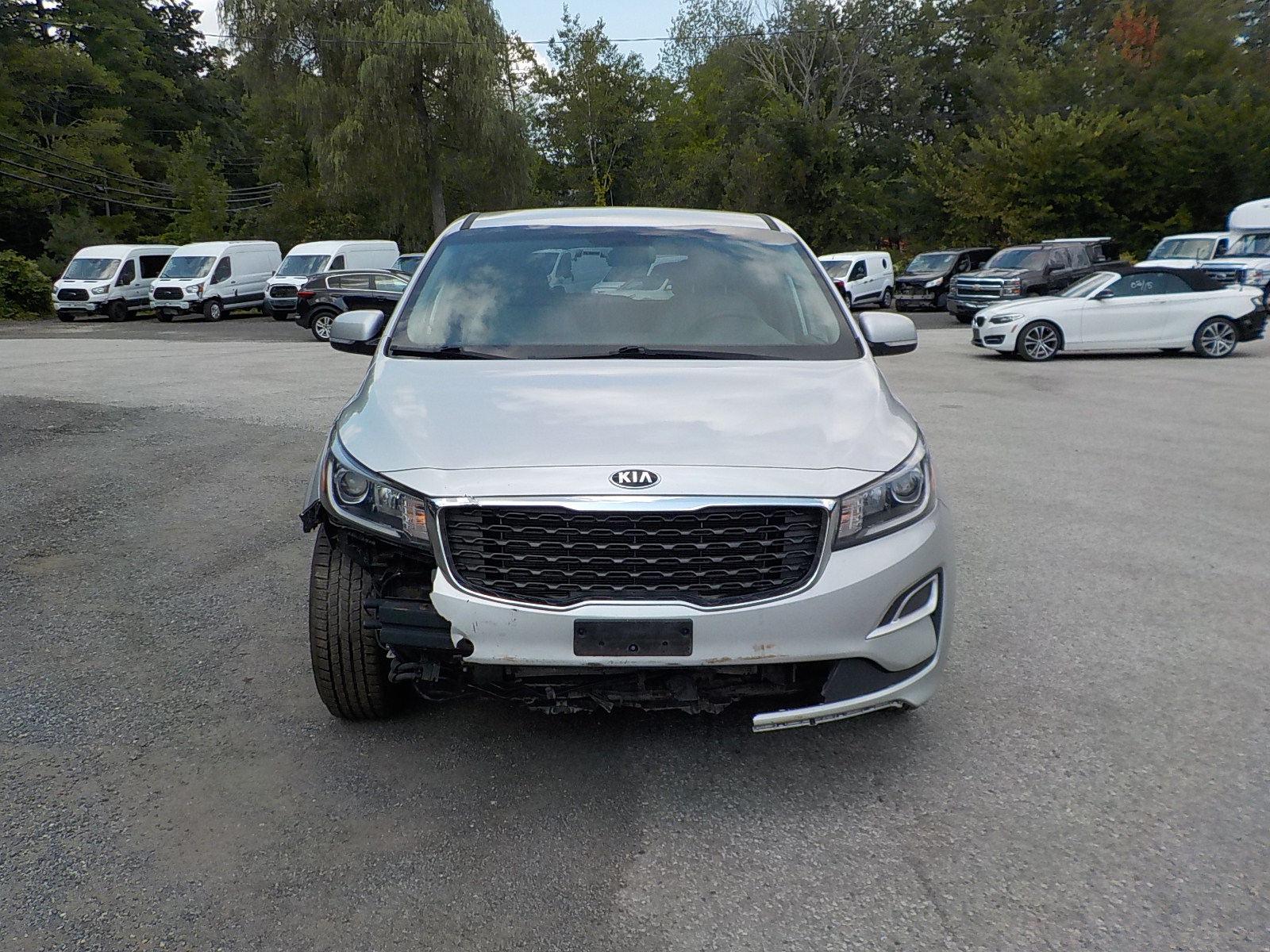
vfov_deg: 46.8
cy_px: 476
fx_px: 1101
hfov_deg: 60.0
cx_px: 635
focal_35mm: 30
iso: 125
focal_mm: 4.1
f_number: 3.3
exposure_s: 1/800
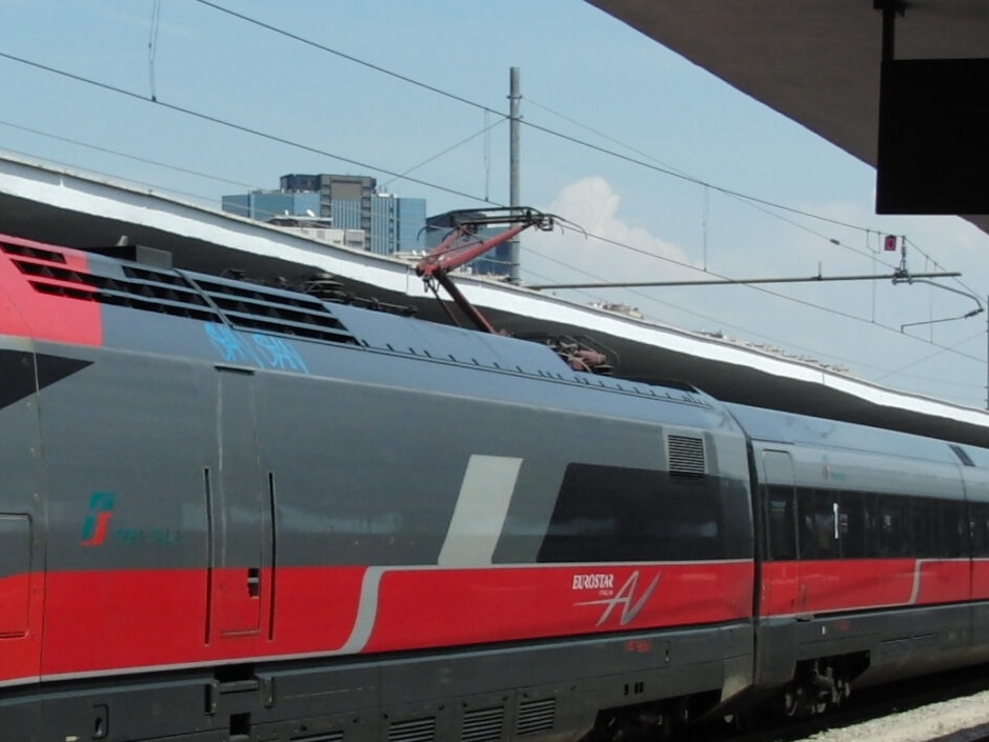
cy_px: 439
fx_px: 2800
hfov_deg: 19.9
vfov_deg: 15.1
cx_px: 302
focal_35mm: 98
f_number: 6.6
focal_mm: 7.3
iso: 100
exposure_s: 1/400
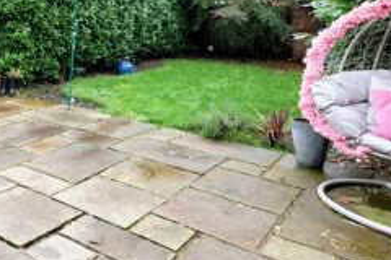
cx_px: 20
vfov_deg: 35.0
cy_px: 32
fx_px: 391
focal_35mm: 36
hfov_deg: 46.4
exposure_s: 1/60
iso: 200
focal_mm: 10
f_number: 4
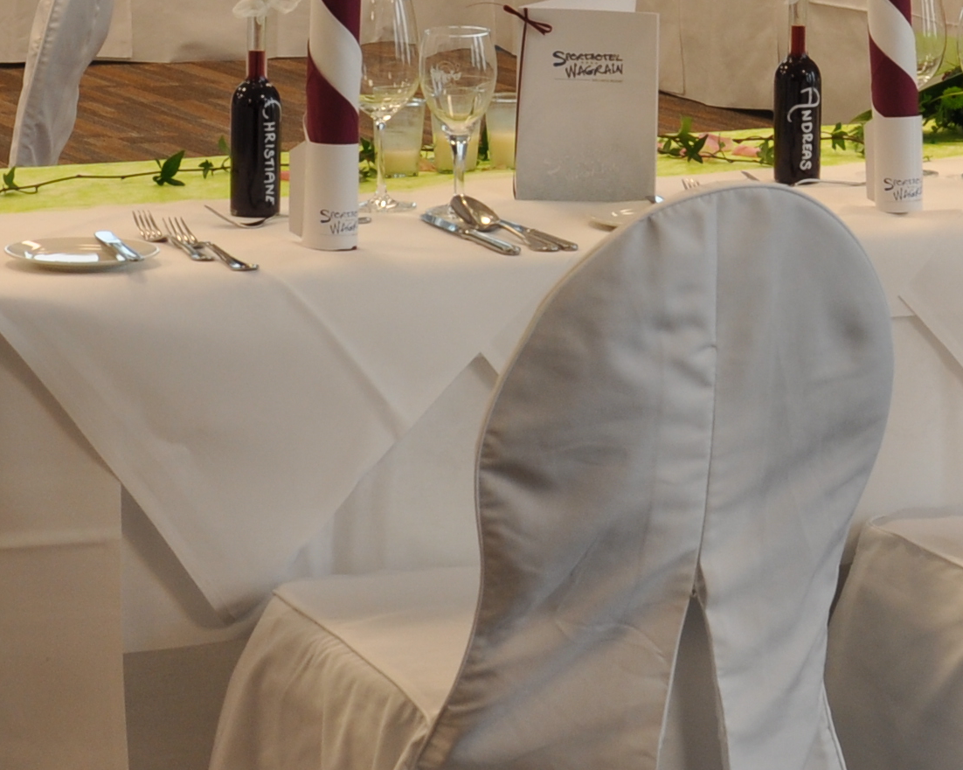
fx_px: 3899
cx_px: 697
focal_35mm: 137
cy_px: 37
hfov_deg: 14.0
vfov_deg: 11.2
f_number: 5.6
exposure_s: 1/30
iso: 200
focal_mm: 25
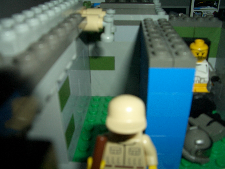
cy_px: 84
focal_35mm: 35
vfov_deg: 40.7
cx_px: 112
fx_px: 227
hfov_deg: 52.6
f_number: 4.3
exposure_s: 1/60
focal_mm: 5.8
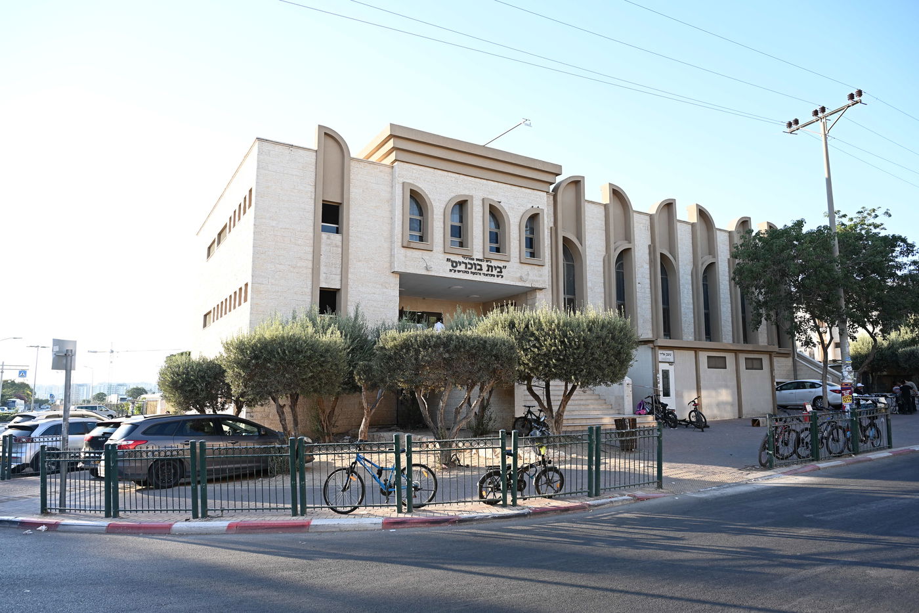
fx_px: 613
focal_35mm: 24
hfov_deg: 73.8
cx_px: 460
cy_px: 306
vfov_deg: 53.1
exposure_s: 1/320
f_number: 4.5
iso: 320
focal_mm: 24
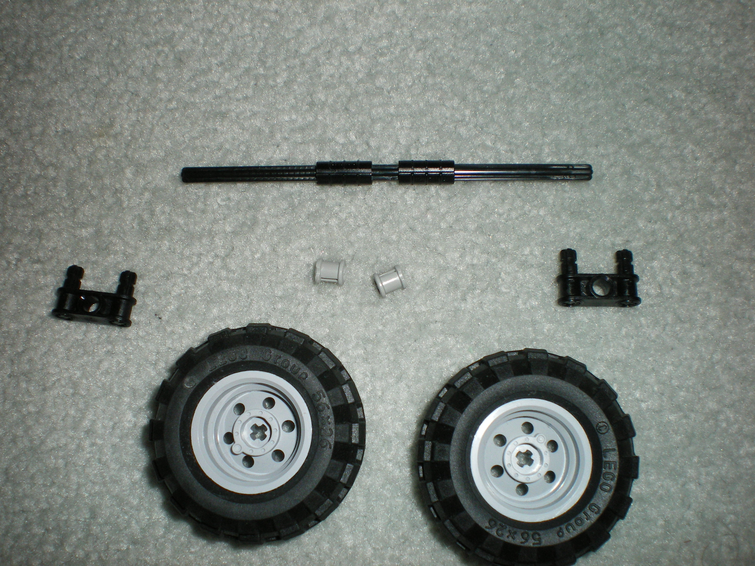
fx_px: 785
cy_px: 283
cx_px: 378
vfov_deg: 39.7
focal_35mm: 36
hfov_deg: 51.4
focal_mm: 6.3
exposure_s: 1/50
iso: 200
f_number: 4.6
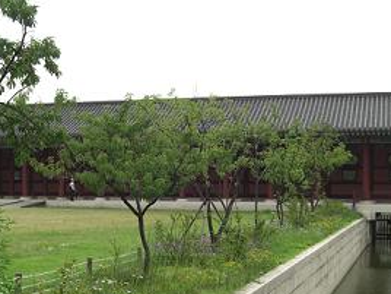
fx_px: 689
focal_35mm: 61
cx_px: 189
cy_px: 198
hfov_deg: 31.7
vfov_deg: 23.9
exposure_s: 1/250
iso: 80
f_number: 4
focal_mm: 7.9
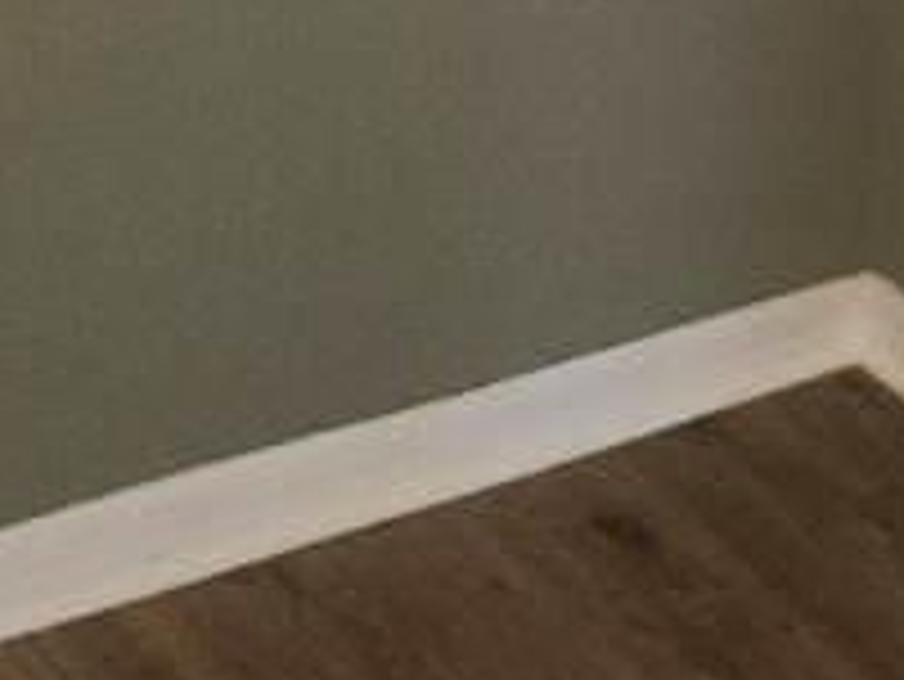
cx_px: 1399
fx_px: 3057
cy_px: -743
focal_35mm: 117
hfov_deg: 15.4
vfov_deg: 11.3
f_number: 1.8
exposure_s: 1/120
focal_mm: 5.54
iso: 1000
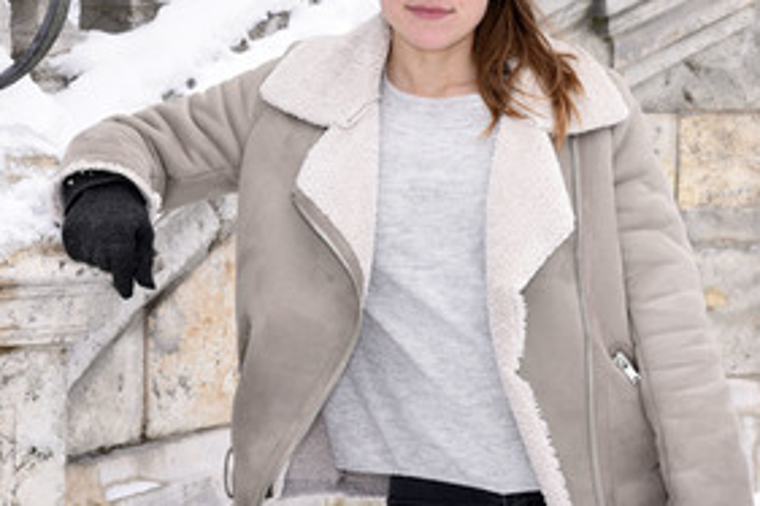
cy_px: 135
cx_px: 426
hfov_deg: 21.9
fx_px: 1962
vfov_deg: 14.6
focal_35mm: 93
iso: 500
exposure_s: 1/160
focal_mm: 58
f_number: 10
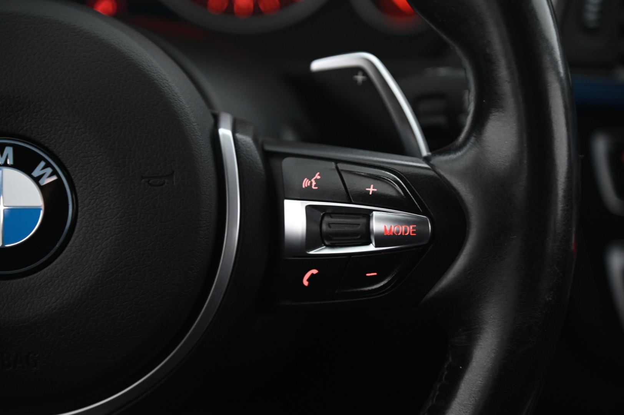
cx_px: 312
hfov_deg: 17.1
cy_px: 208
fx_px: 2078
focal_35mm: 120
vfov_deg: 11.4
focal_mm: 120
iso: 2000
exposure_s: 1/15
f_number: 4
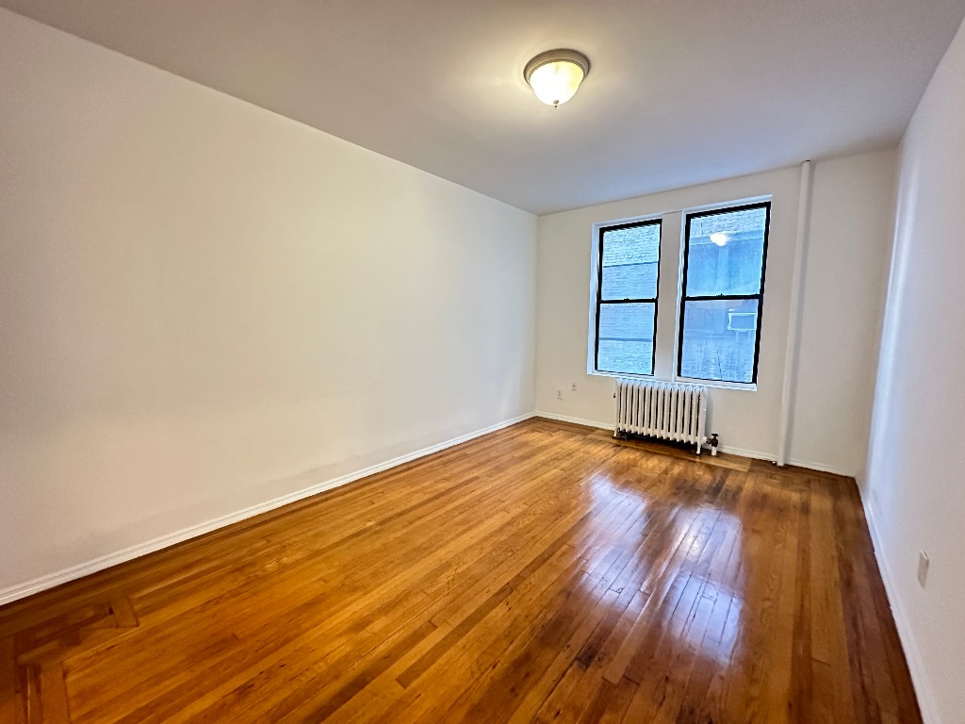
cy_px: 362
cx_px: 482
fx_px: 390
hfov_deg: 102.1
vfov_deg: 85.7
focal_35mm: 14
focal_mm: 2.22
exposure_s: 1/30
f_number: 2.2
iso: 1250
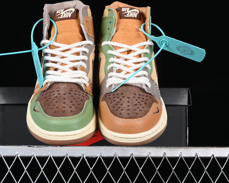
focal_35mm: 85
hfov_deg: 22.5
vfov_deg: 18.1
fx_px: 576
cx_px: 93
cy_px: 91
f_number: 7.1
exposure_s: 1/80
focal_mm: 50
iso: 160
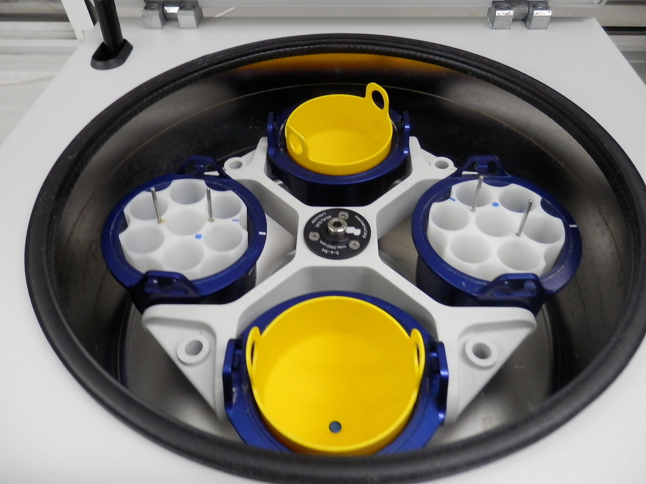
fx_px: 467
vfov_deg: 54.9
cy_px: 242
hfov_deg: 69.4
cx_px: 323
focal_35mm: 25
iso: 200
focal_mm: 4.5
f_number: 3
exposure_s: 1/20
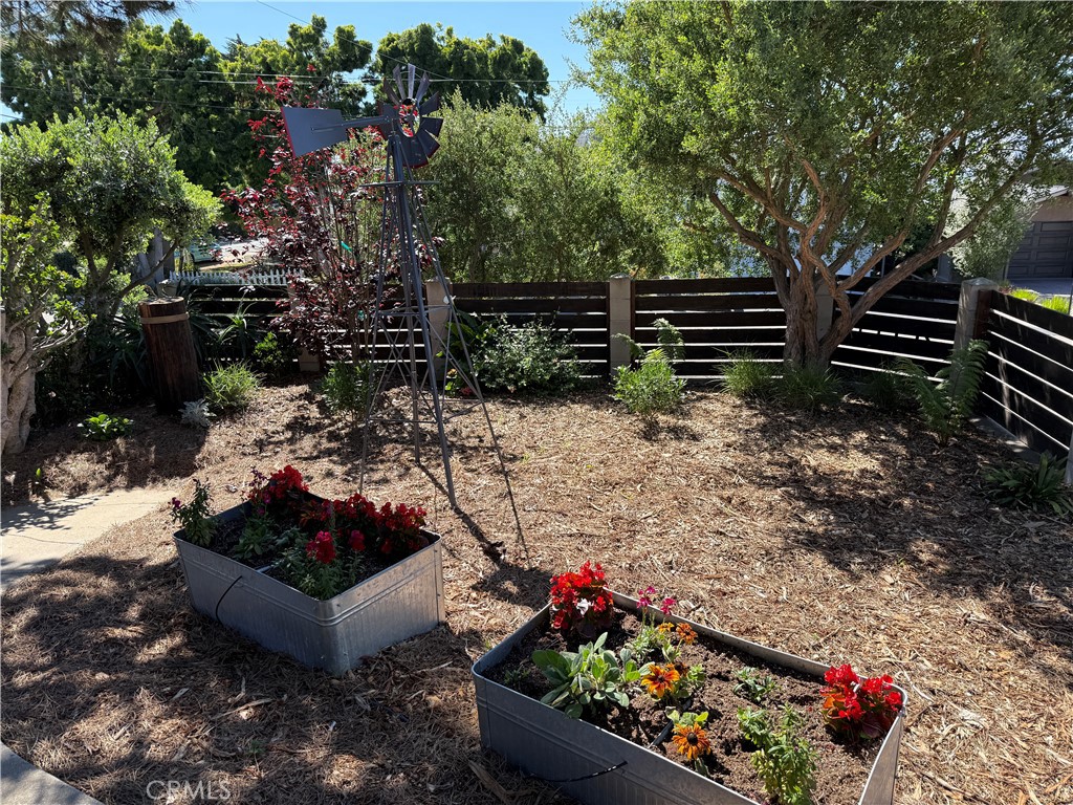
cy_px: 402
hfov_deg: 71.6
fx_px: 744
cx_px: 536
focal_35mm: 24
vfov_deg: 56.8
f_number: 1.78
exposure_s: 1/1337
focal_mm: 6.76
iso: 80
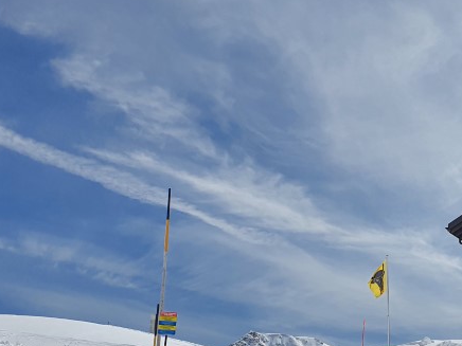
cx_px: 402
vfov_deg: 23.6
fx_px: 814
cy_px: 291
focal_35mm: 61
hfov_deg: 30.5
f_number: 2.4
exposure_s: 1/7328
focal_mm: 4.32
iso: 50
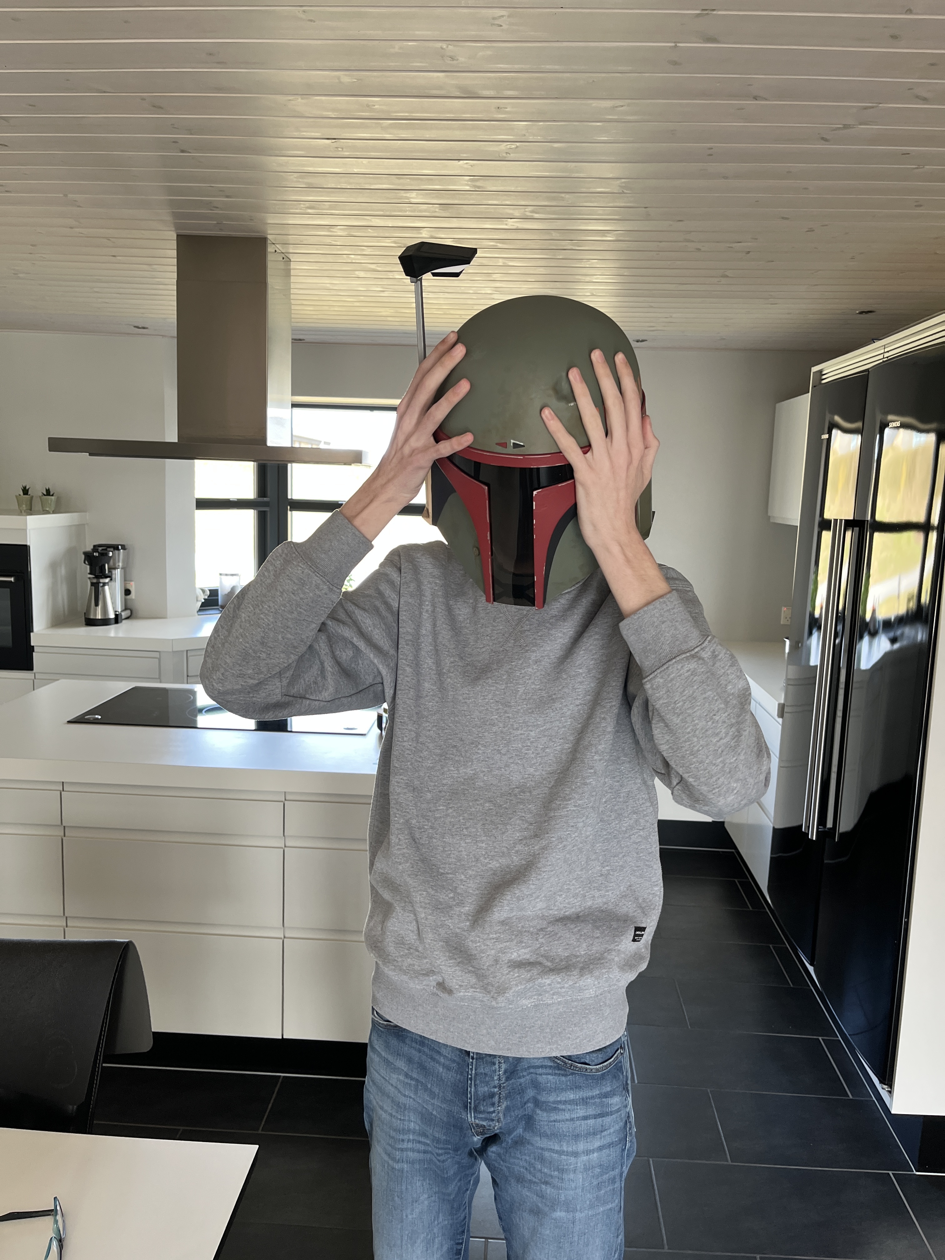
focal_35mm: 26
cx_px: 472
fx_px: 946
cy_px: 630
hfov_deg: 53.1
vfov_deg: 67.3
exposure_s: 1/122
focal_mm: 5.1
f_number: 1.6
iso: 100
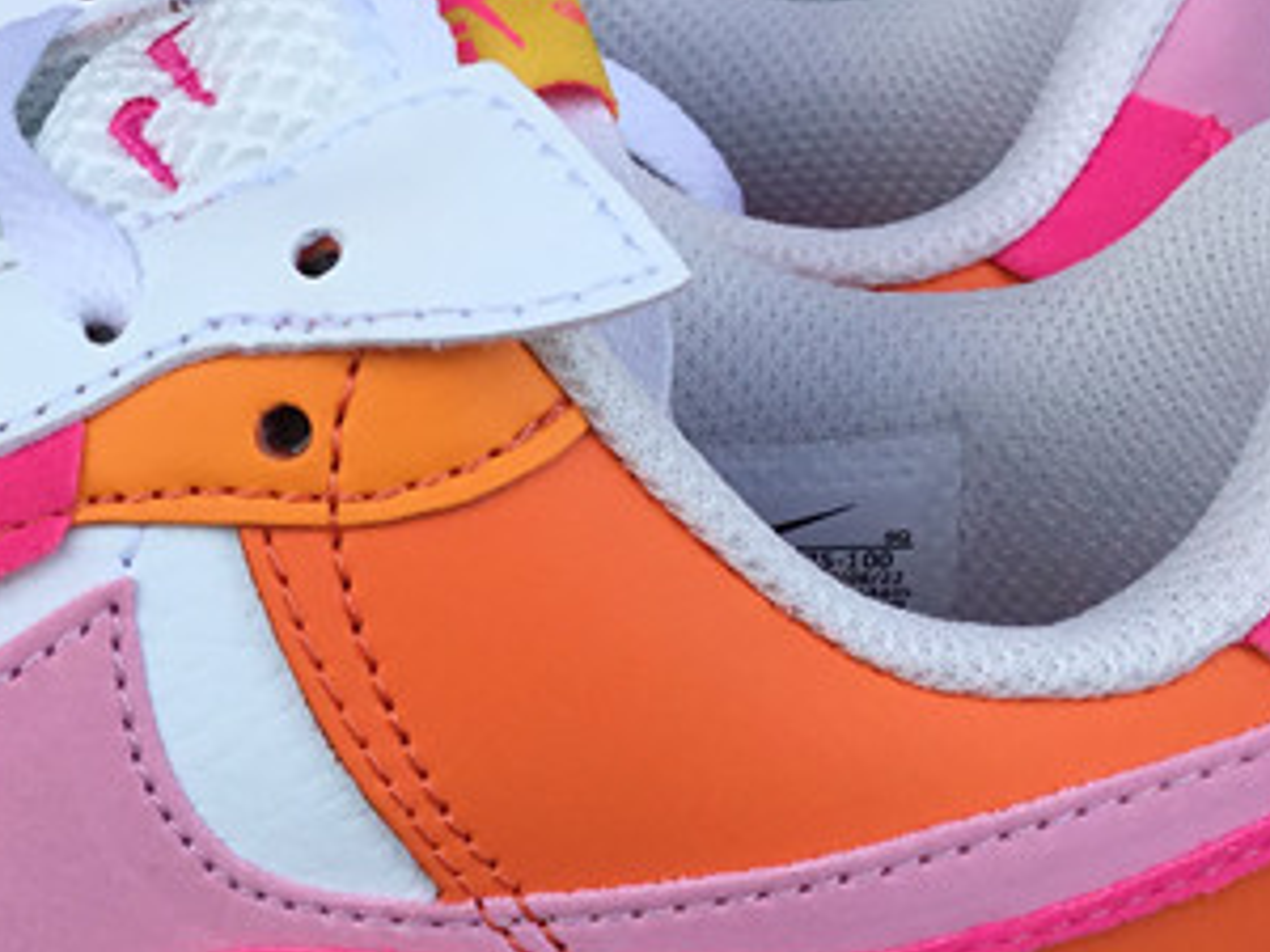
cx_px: -21
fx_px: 3412
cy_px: 764
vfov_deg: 15.8
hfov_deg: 20.4
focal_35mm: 93
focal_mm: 3.3
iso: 25
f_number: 2.4
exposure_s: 1/485
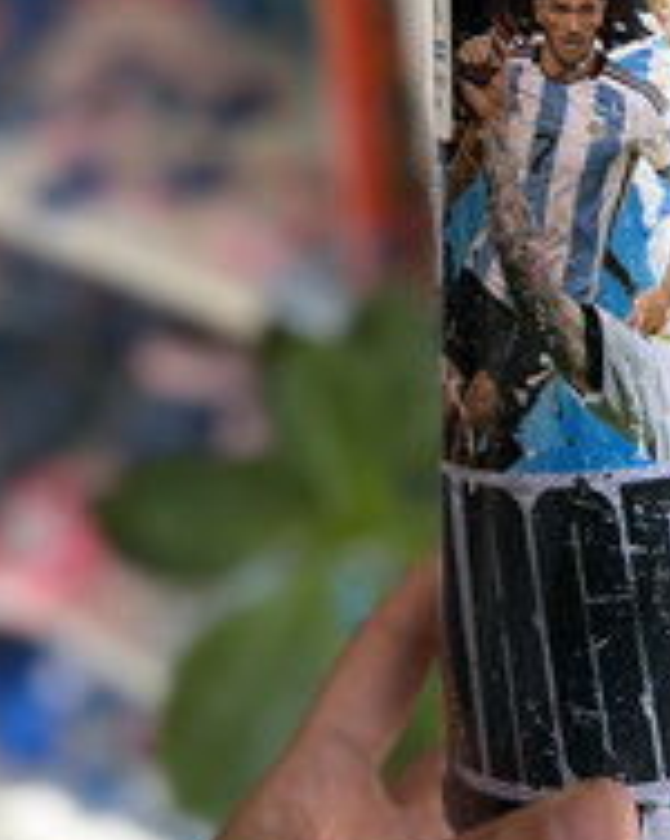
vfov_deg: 25.1
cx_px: 514
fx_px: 1788
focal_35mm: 72
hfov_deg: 21.0
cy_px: -11
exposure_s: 1/596
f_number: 1.6
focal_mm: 5.96
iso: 50
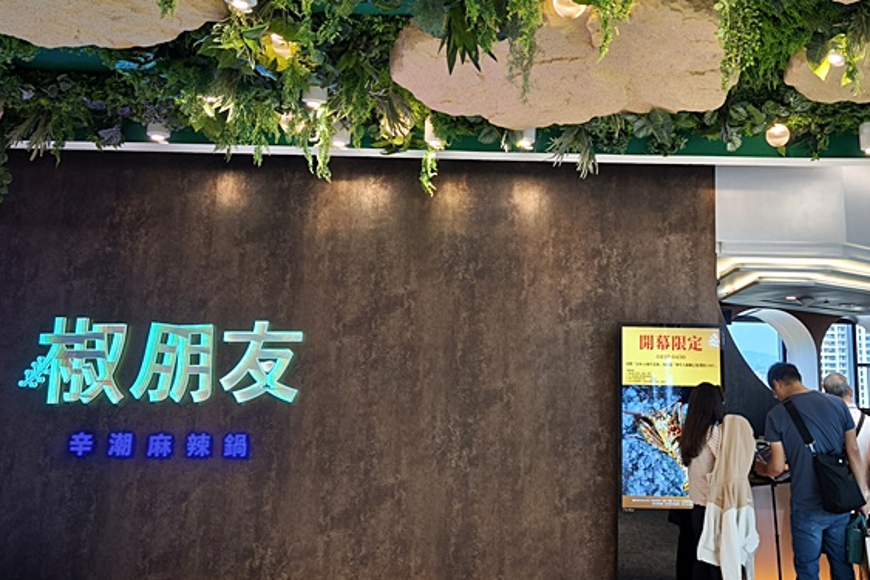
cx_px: 562
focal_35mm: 34
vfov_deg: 38.7
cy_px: 233
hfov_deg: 54.9
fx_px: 821
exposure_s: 1/119
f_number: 1.6
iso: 400
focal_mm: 6.57
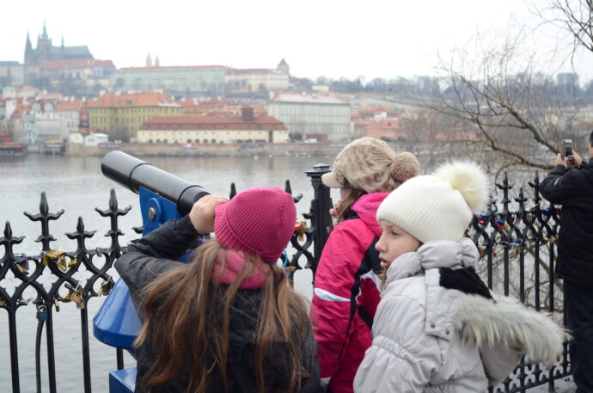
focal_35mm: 42
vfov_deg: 31.8
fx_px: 690
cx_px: 296
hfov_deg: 46.5
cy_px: 196
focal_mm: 28
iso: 250
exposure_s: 1/250
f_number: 4.8
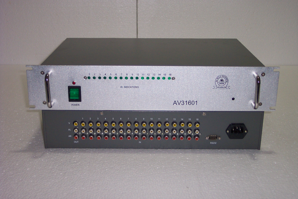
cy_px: 100
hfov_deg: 38.9
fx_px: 422
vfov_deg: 26.5
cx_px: 149
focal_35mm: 51
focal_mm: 10.7
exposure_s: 1/45
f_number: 3.4
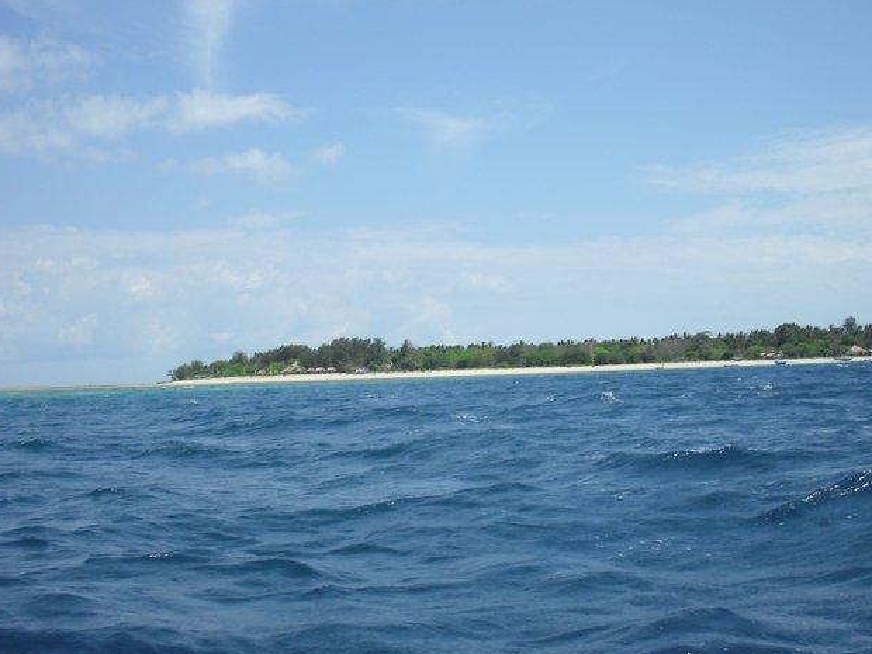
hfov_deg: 38.9
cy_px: 307
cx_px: 456
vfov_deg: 29.7
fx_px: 1234
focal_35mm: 49
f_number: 8
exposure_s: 1/320
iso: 100
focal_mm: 6.2
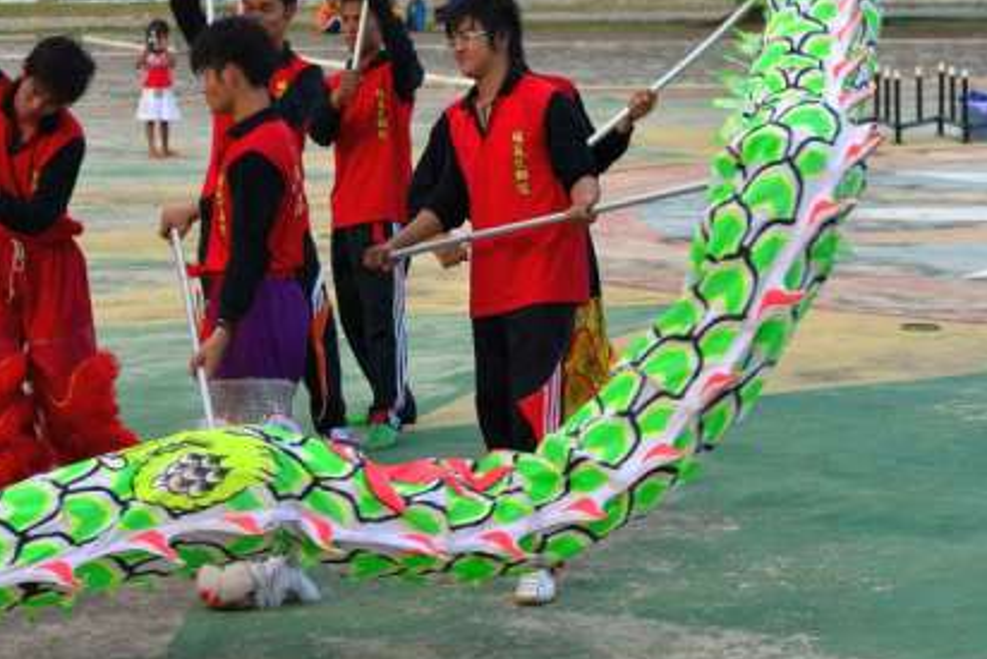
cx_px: 72
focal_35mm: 136
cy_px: 96
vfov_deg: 10.1
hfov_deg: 14.9
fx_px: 3730
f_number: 5.6
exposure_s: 1/125
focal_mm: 70
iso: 100
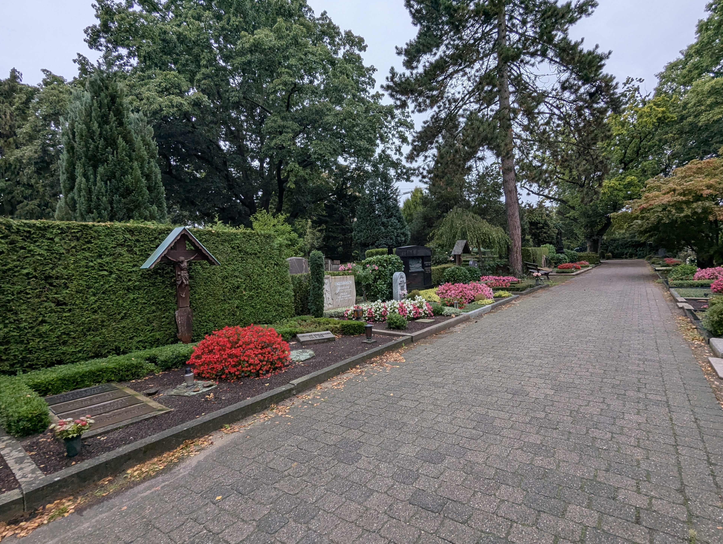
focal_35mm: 17
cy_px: 276
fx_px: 356
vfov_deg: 74.9
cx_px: 365
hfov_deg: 90.9
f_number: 2.2
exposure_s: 1/218
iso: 66
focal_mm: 2.35
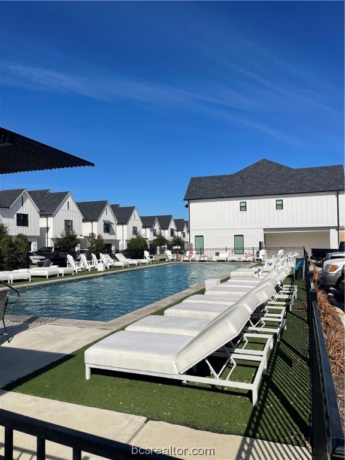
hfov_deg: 53.1
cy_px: 230
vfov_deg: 67.3
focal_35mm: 26
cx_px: 172
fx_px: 346
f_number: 1.6
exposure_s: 1/8547
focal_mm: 5.1
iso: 32
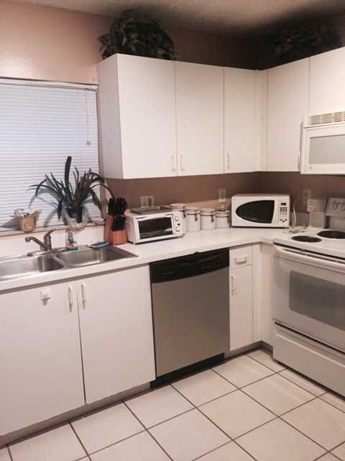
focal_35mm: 29
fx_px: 385
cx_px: 172
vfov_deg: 61.7
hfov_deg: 48.2
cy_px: 230
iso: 200
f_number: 2.2
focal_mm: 4.15
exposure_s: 1/30
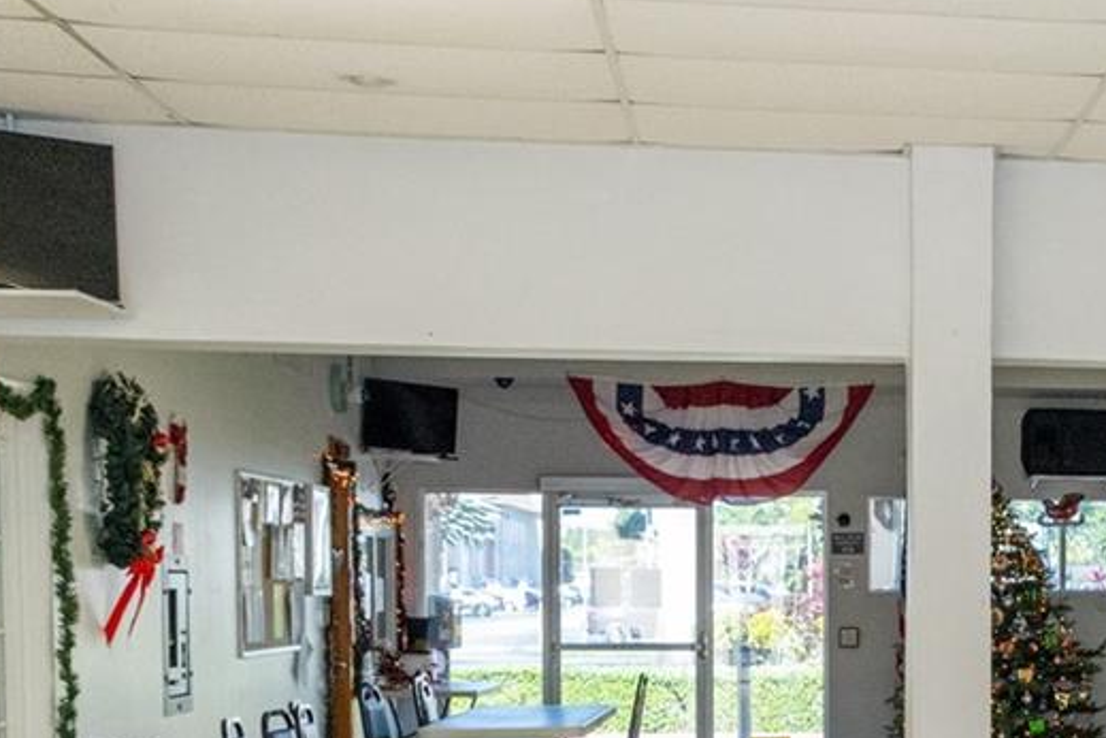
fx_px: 2273
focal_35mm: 74
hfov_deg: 22.6
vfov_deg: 17.3
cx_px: 1643
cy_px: 966
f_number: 6.3
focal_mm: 24
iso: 1600
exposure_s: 1/200
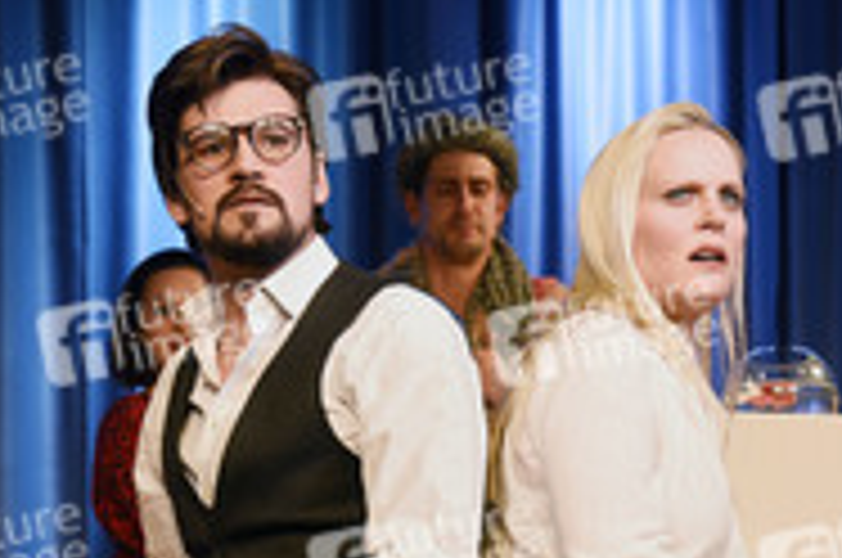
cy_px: 670
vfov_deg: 9.6
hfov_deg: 14.7
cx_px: 484
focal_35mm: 140
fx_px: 3269
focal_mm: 58
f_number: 6.3
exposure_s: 1/100
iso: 1000
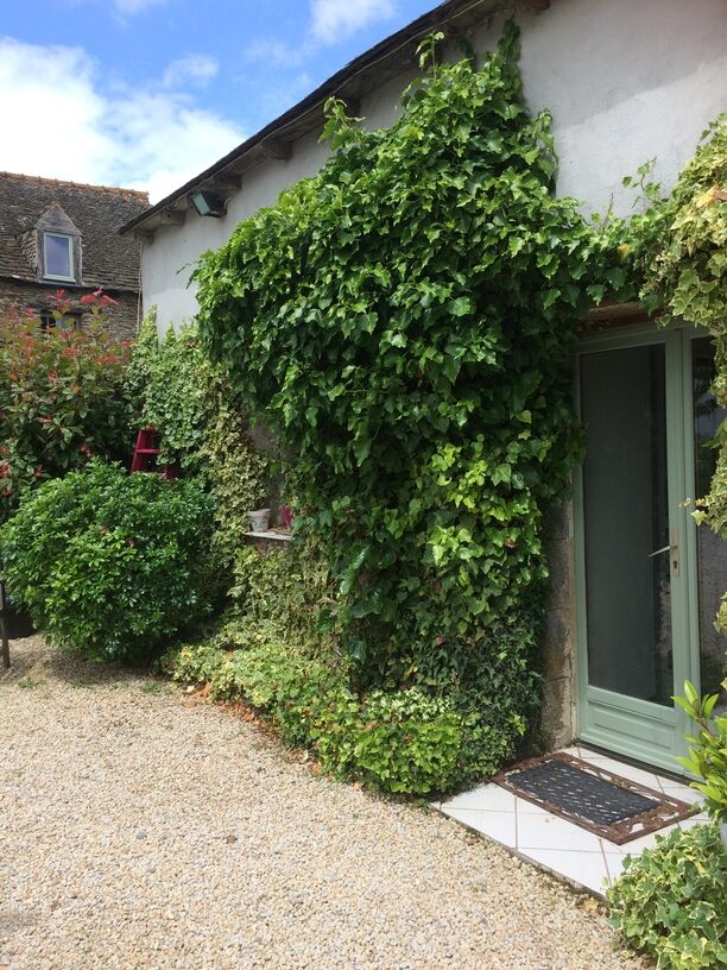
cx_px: 364
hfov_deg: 48.2
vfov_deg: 61.7
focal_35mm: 29
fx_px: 812
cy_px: 485
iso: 32
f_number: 2.2
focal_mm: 4.15
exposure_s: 1/1109
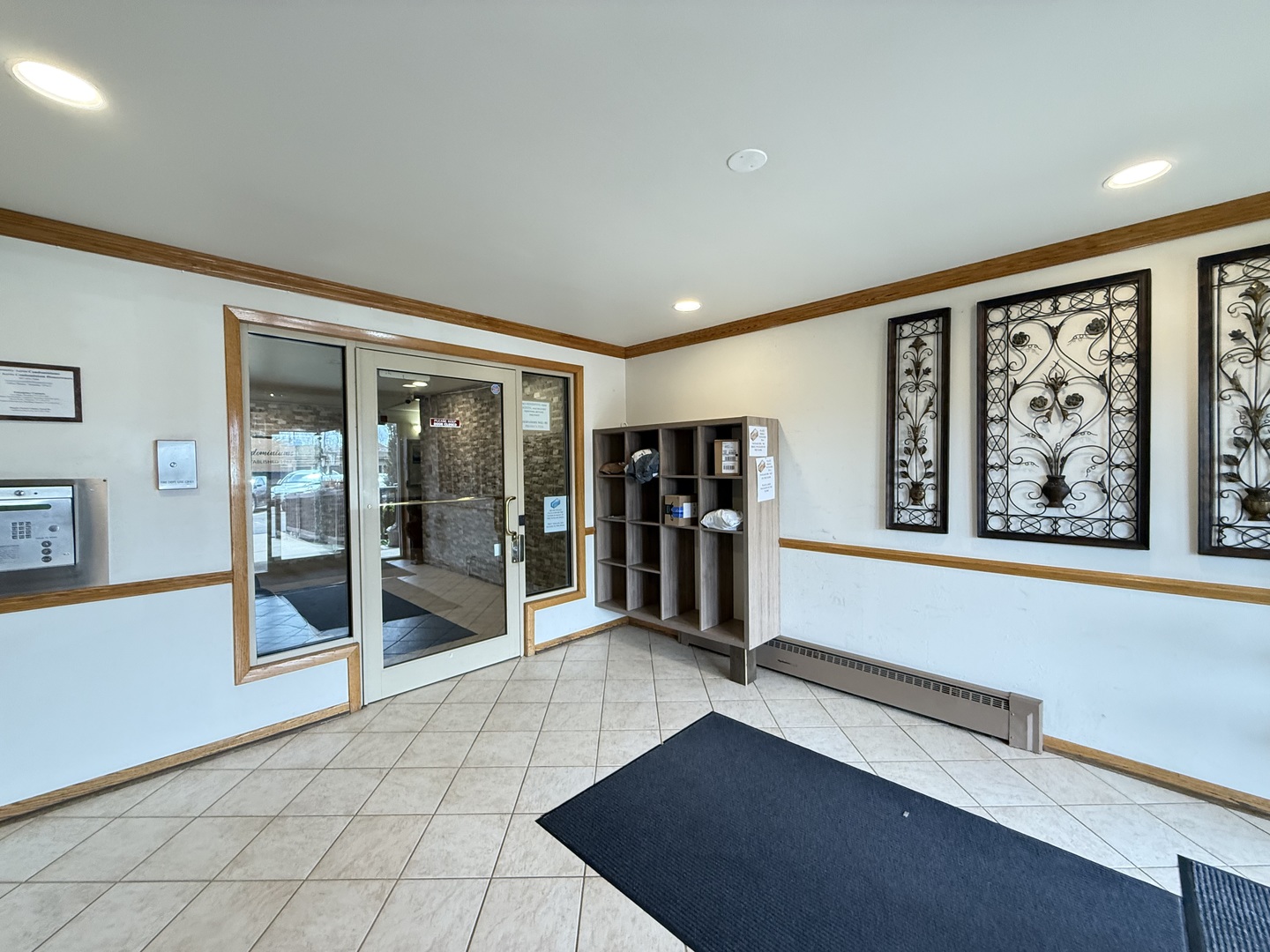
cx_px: 635
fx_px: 514
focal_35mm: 14
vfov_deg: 85.7
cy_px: 476
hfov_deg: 102.1
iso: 320
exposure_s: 1/120
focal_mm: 2.22
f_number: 2.2
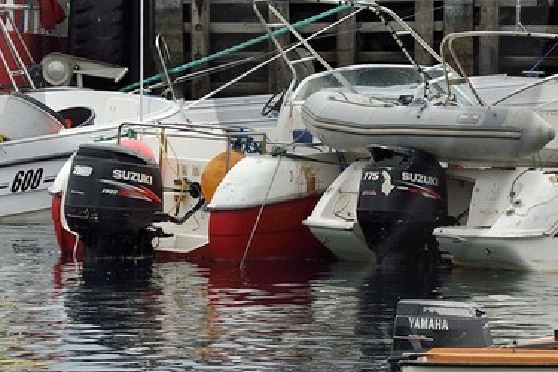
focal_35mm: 520
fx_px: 8059
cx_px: -58
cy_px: -80
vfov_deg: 2.6
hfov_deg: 4.0
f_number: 8
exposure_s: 1/500
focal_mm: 122
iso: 400
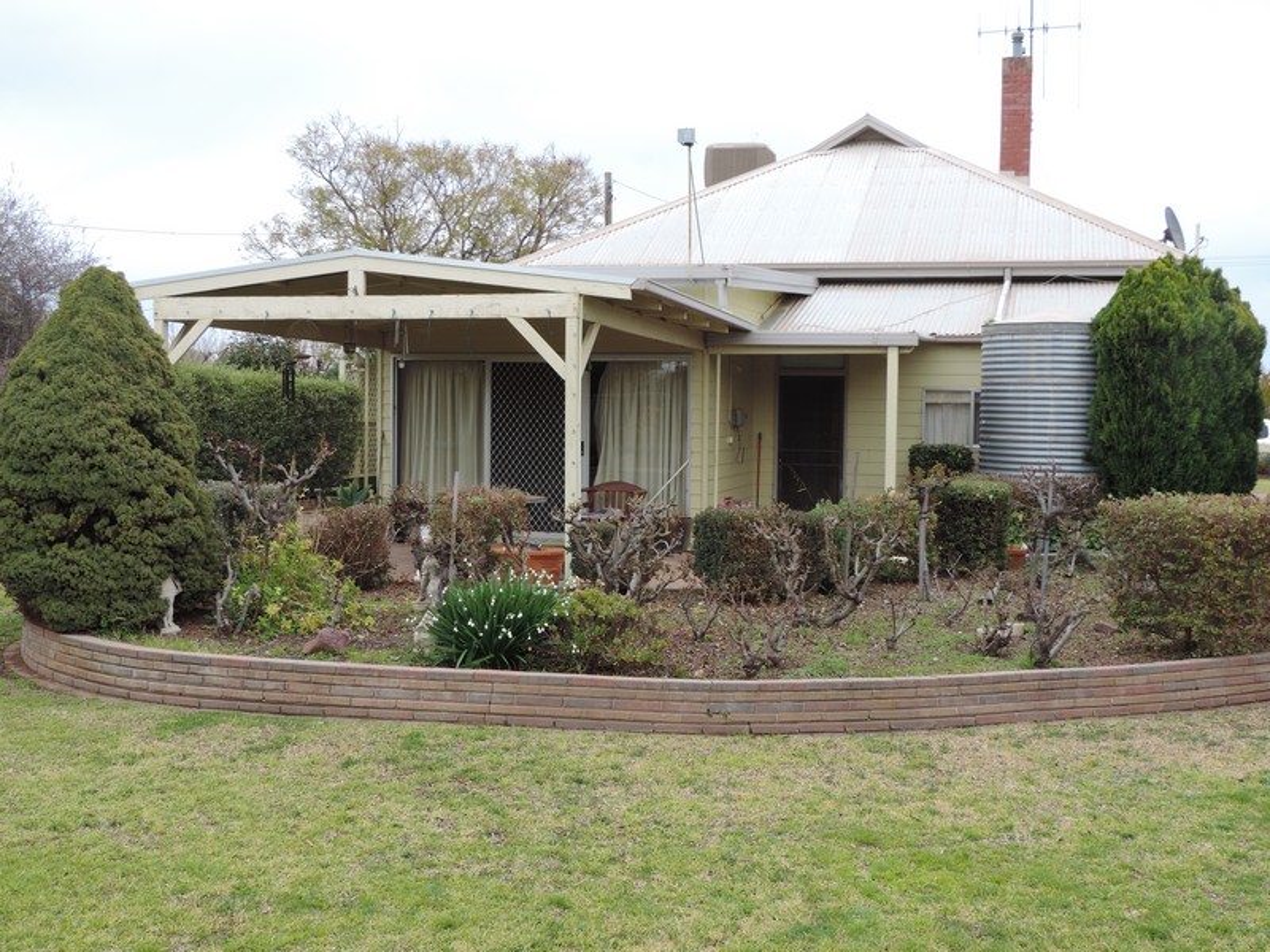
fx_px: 1468
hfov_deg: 46.8
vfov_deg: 36.0
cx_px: 635
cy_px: 476
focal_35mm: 40
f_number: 3.3
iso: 80
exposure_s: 1/200
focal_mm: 7.1
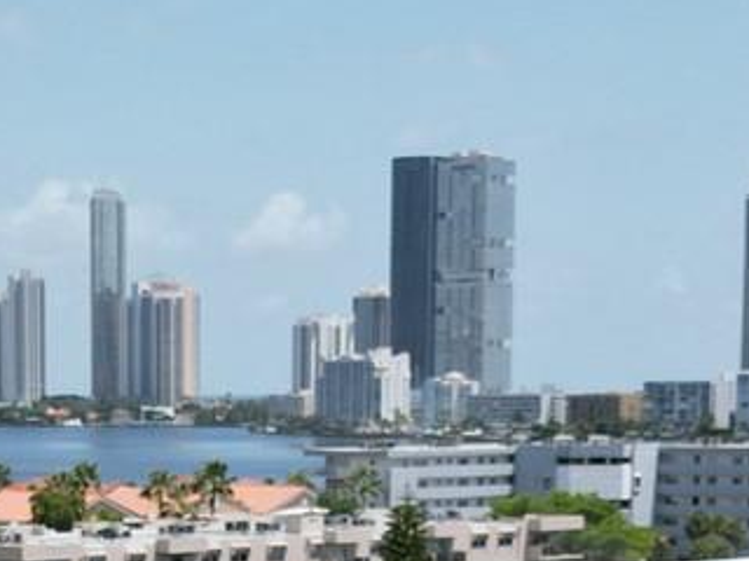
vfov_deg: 12.0
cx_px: 176
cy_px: 755
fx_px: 2596
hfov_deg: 16.3
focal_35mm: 120
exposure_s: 1/4000
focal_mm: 6.72
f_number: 1.7
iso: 150
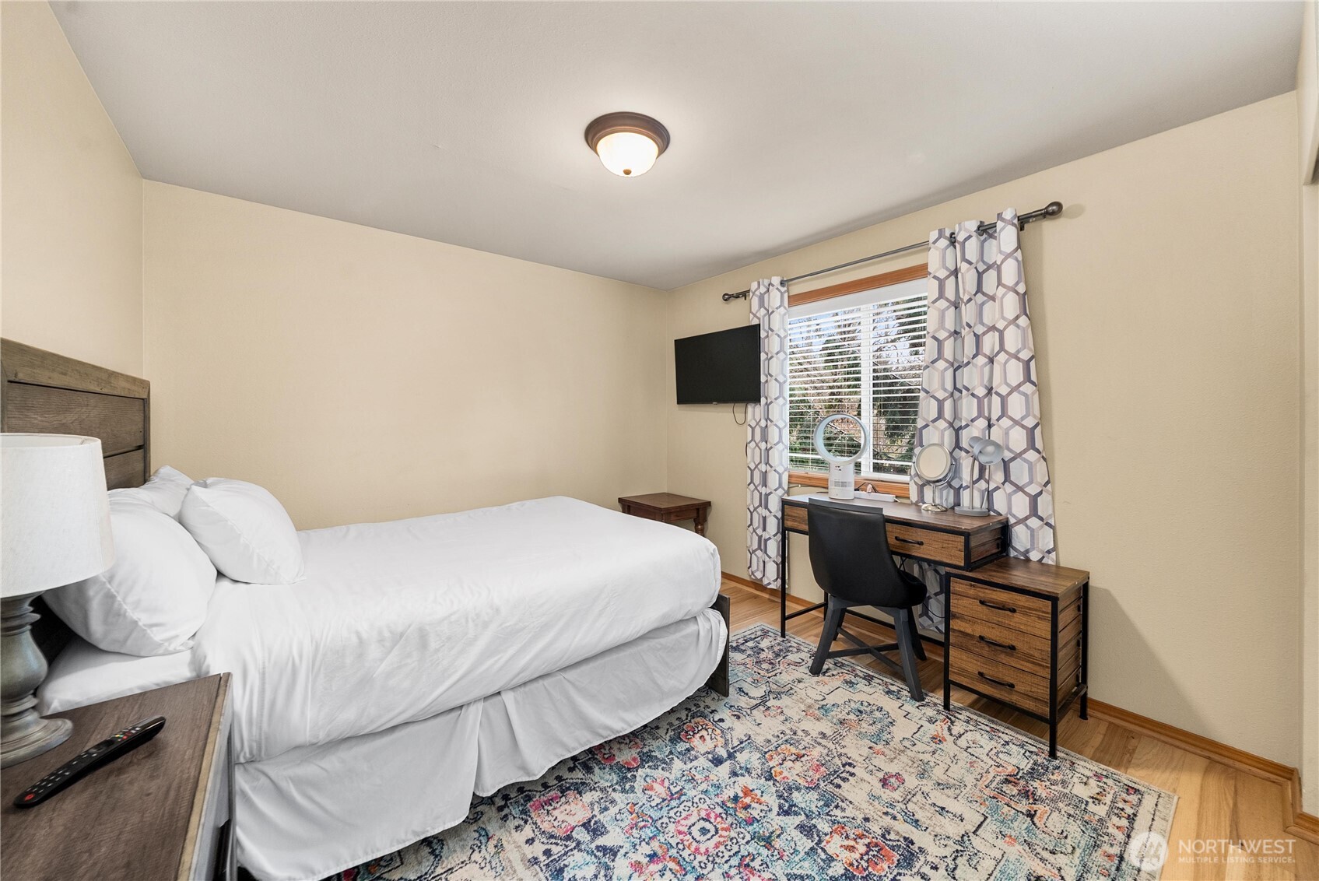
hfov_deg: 108.3
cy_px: 440
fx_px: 477
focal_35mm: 13
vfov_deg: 85.5
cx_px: 660
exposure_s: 1/60
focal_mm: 13
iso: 400
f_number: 7.1
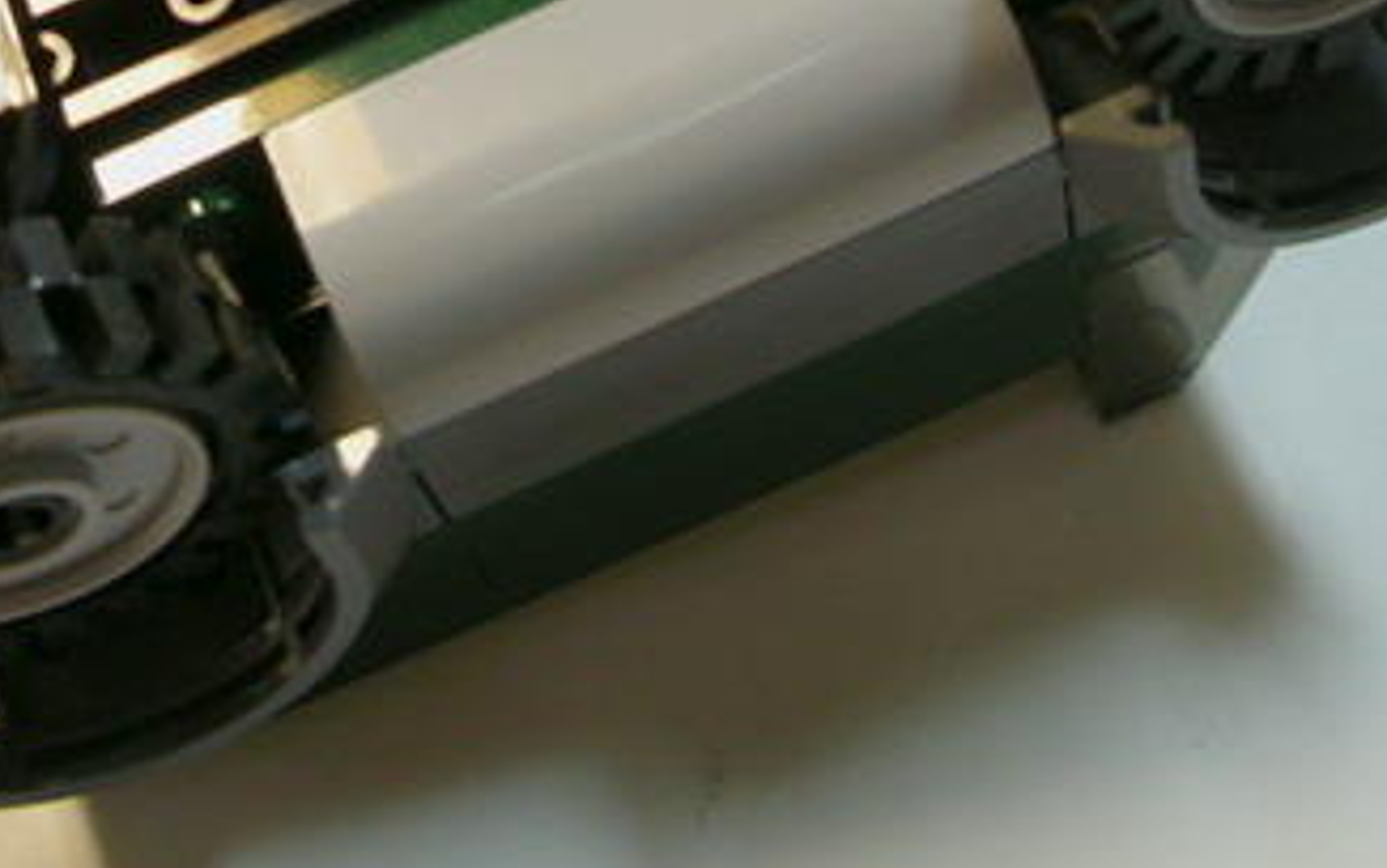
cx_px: 519
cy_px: -204
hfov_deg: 25.7
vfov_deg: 15.7
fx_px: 3025
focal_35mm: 80
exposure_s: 1/30.8
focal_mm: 5.8
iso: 59
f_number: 3
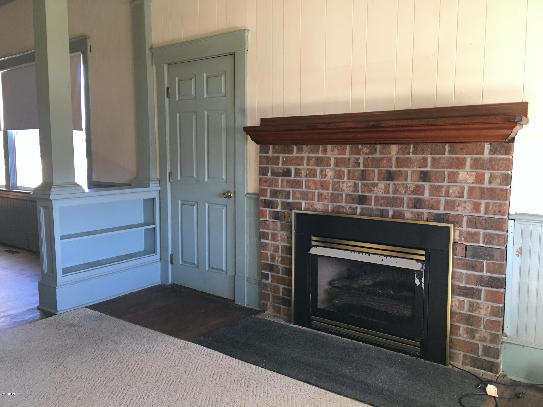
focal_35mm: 29
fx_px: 455
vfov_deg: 48.2
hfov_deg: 61.7
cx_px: 272
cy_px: 204
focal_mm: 4.15
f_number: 2.2
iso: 80
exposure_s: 1/15
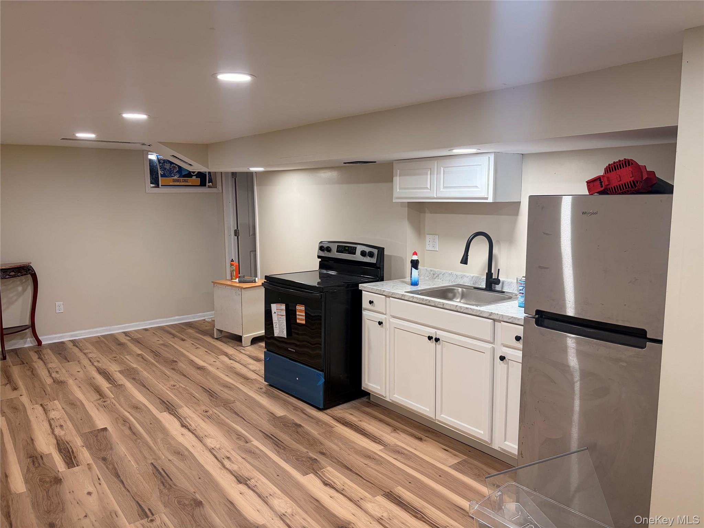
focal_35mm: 26
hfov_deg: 67.3
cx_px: 352
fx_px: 529
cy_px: 264
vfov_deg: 53.1
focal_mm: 5.96
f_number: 1.6
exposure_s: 1/60
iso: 80
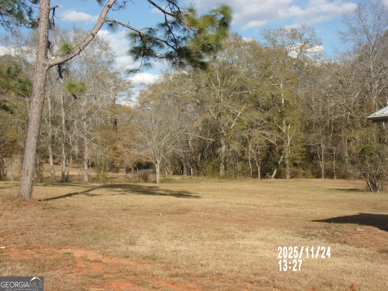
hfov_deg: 41.2
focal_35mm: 46
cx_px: 194
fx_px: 516
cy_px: 146
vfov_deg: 31.5
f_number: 4.1
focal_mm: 8.3
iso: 80
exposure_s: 1/640
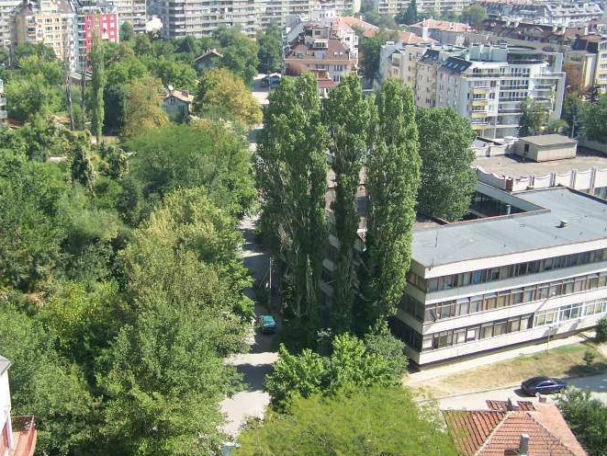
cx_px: 241
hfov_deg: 41.0
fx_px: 807
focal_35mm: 46
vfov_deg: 31.5
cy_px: 213
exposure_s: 1/640
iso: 80
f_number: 2.8
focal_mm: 6.3
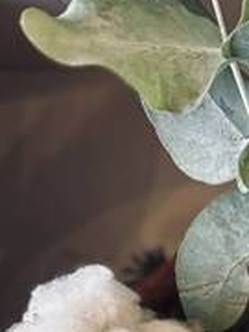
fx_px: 1228
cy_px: 481
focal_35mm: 128
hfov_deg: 11.2
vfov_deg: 14.5
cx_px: 345
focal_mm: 5.96
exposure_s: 1/50
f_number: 1.6
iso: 320
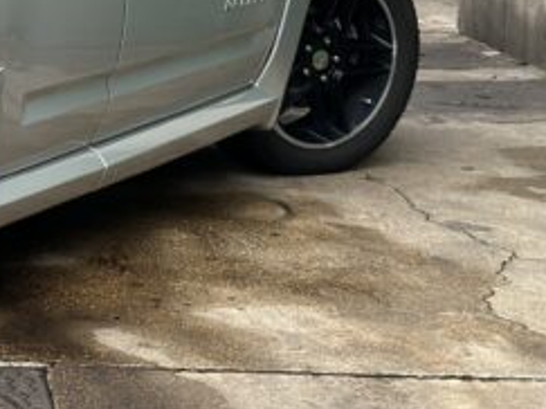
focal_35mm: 158
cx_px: -312
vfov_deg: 9.3
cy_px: -22
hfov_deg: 11.9
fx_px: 2491
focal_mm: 6.86
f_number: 1.78
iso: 64
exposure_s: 1/990
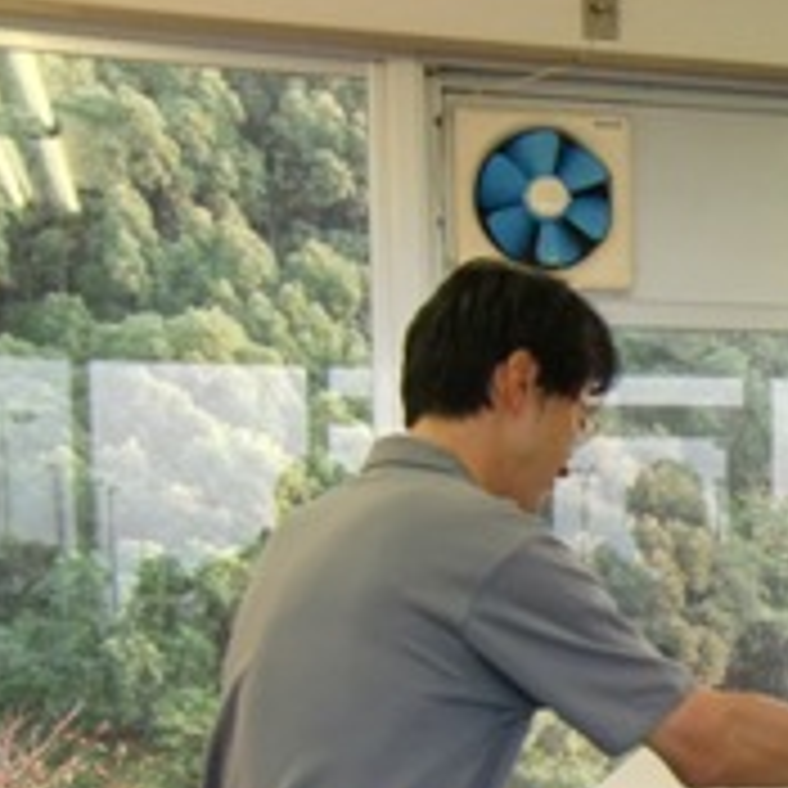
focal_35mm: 77
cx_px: 986
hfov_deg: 20.7
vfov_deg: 21.8
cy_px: 747
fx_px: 1983
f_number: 3.6
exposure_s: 1/60
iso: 160
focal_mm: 6.1
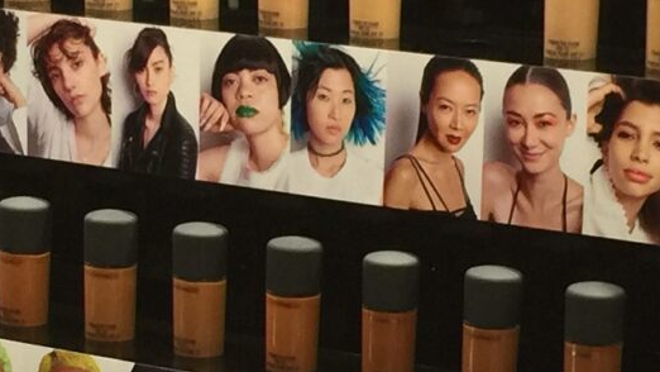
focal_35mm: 155
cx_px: 277
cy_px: 261
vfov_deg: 7.8
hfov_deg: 13.9
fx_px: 2713
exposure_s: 1/33
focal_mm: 4.15
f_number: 2.2
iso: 40
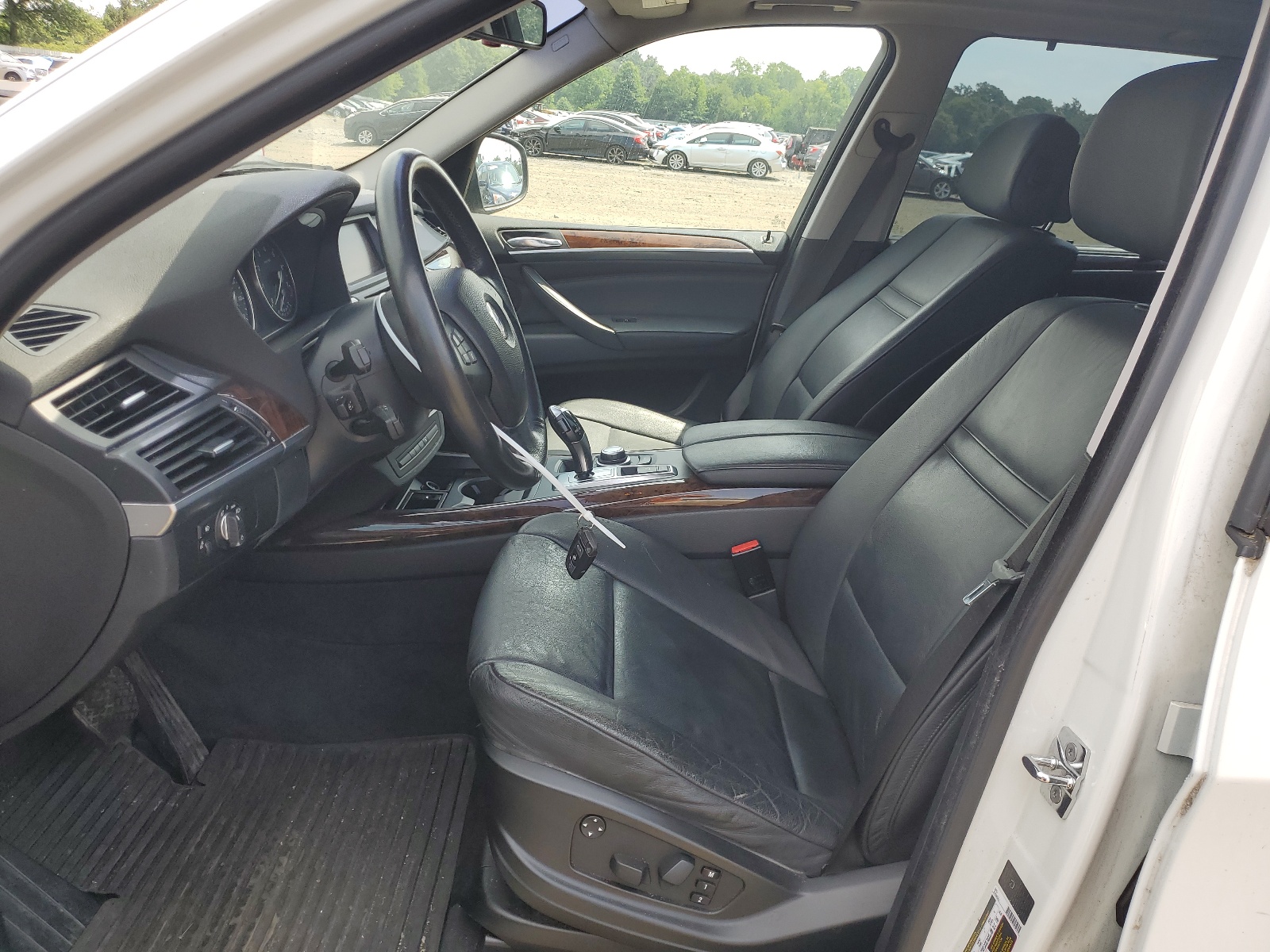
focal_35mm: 26
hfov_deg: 67.3
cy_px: 476
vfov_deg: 53.1
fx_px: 954
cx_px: 635
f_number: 1.5
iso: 50
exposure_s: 1/667
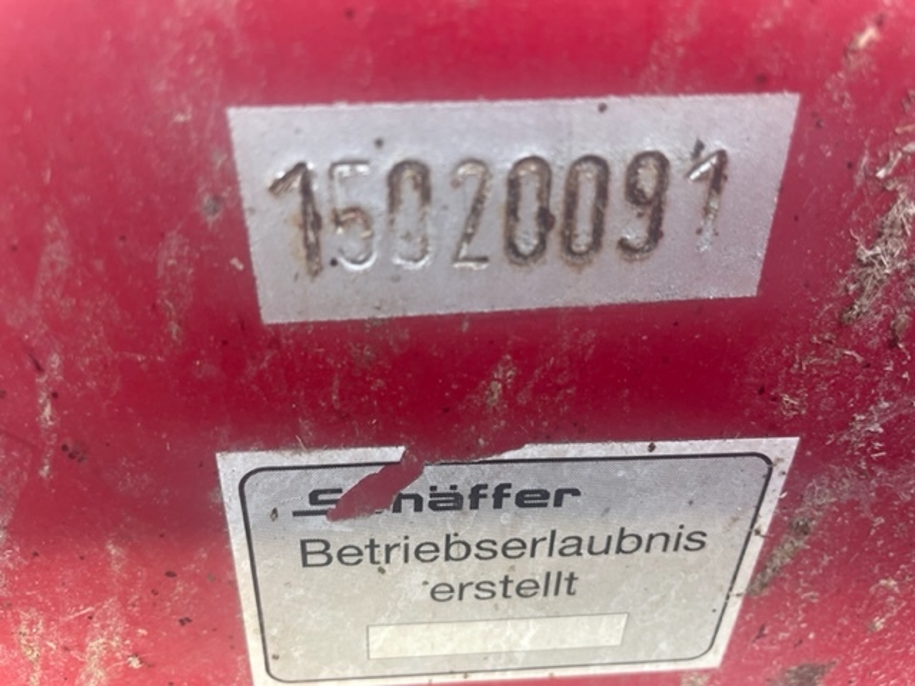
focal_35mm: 26
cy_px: 343
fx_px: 687
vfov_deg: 53.1
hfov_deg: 67.3
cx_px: 458
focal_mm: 4.2
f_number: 1.6
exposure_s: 1/121
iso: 50
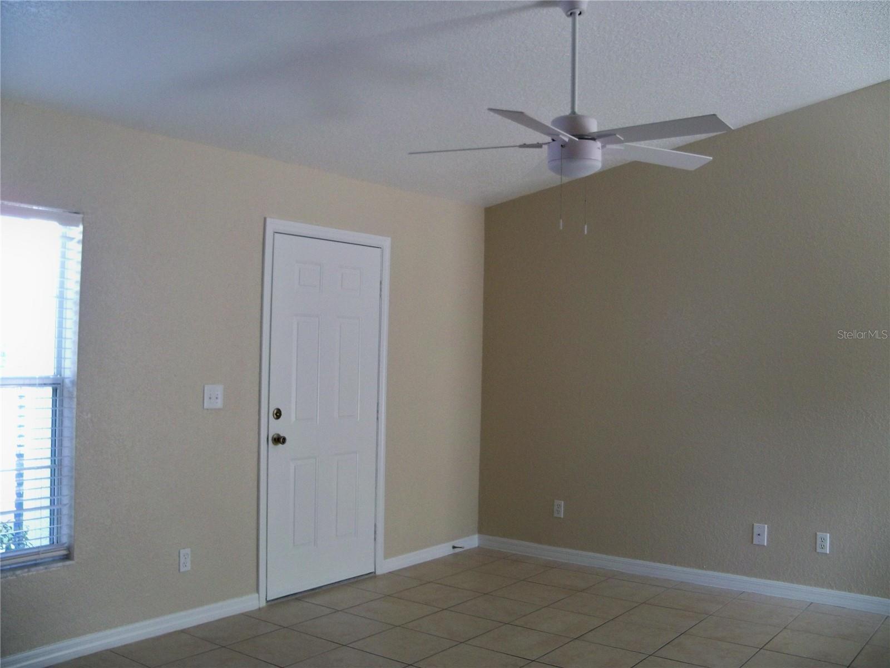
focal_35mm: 35
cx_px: 445
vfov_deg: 40.7
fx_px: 900
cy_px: 334
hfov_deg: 52.6
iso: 200
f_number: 3.5
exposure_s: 1/30
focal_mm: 6.2
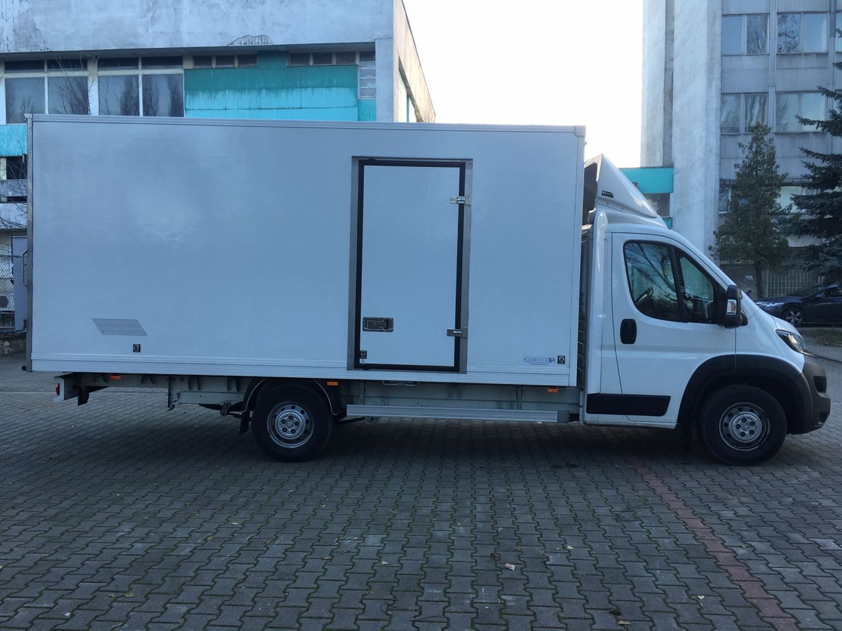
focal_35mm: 29
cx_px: 421
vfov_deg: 48.2
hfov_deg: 61.7
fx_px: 705
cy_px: 316
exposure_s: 1/100
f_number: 2.2
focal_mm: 4.15
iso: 25
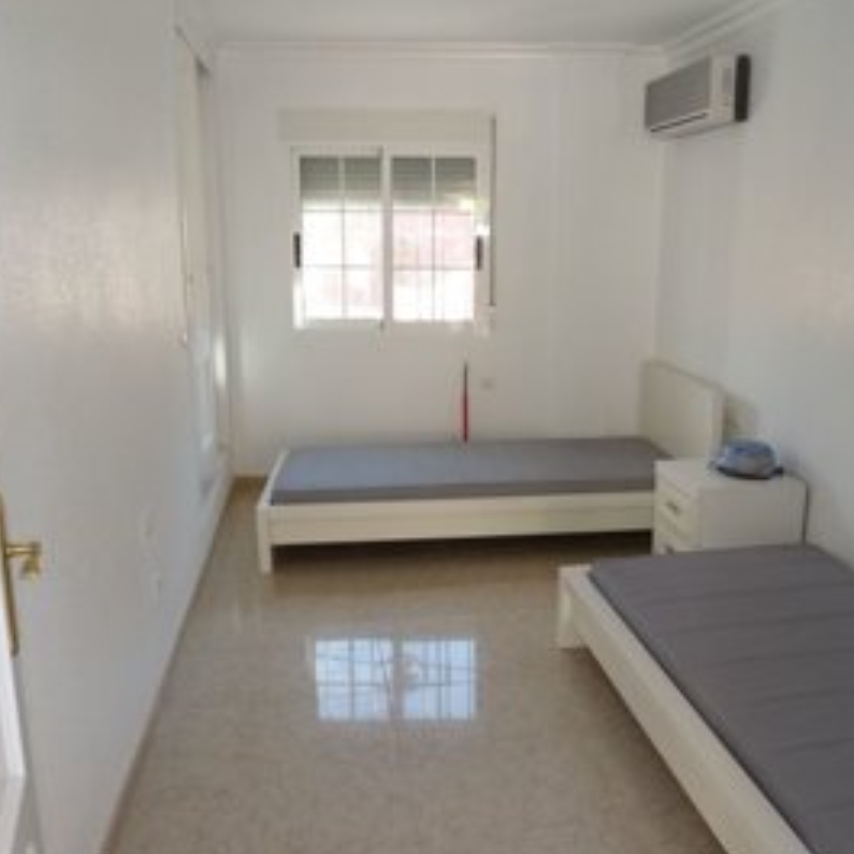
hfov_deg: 53.9
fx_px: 837
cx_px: 483
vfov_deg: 54.0
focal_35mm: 30
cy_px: 425
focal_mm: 4.1
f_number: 3.3
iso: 160
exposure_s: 1/30
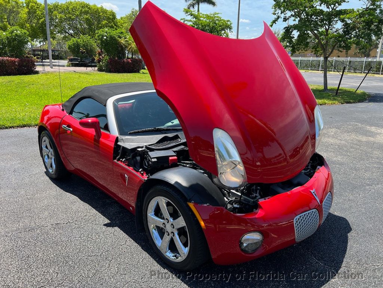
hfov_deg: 67.3
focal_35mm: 26
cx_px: 192
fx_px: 288
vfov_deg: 53.1
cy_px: 144
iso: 50
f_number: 1.5
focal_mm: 5.7
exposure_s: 1/1295
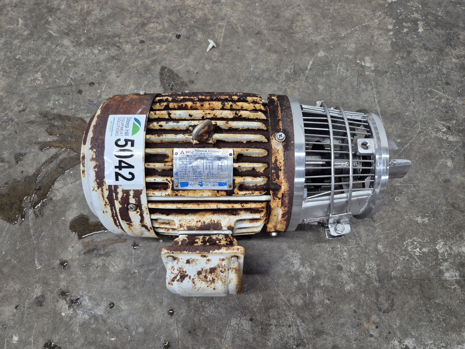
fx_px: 309
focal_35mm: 23
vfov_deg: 58.9
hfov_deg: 73.9
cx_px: 232
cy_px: 174
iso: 400
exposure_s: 1/120
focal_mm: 5.4
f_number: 1.8
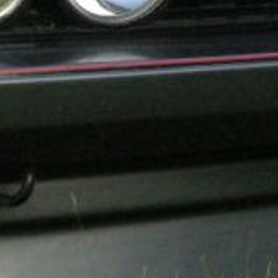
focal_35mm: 207
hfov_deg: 8.4
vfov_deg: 8.4
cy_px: -62
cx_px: 338
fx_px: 1881
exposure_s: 1/84.4
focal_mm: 7.7
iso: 200
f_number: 5.4
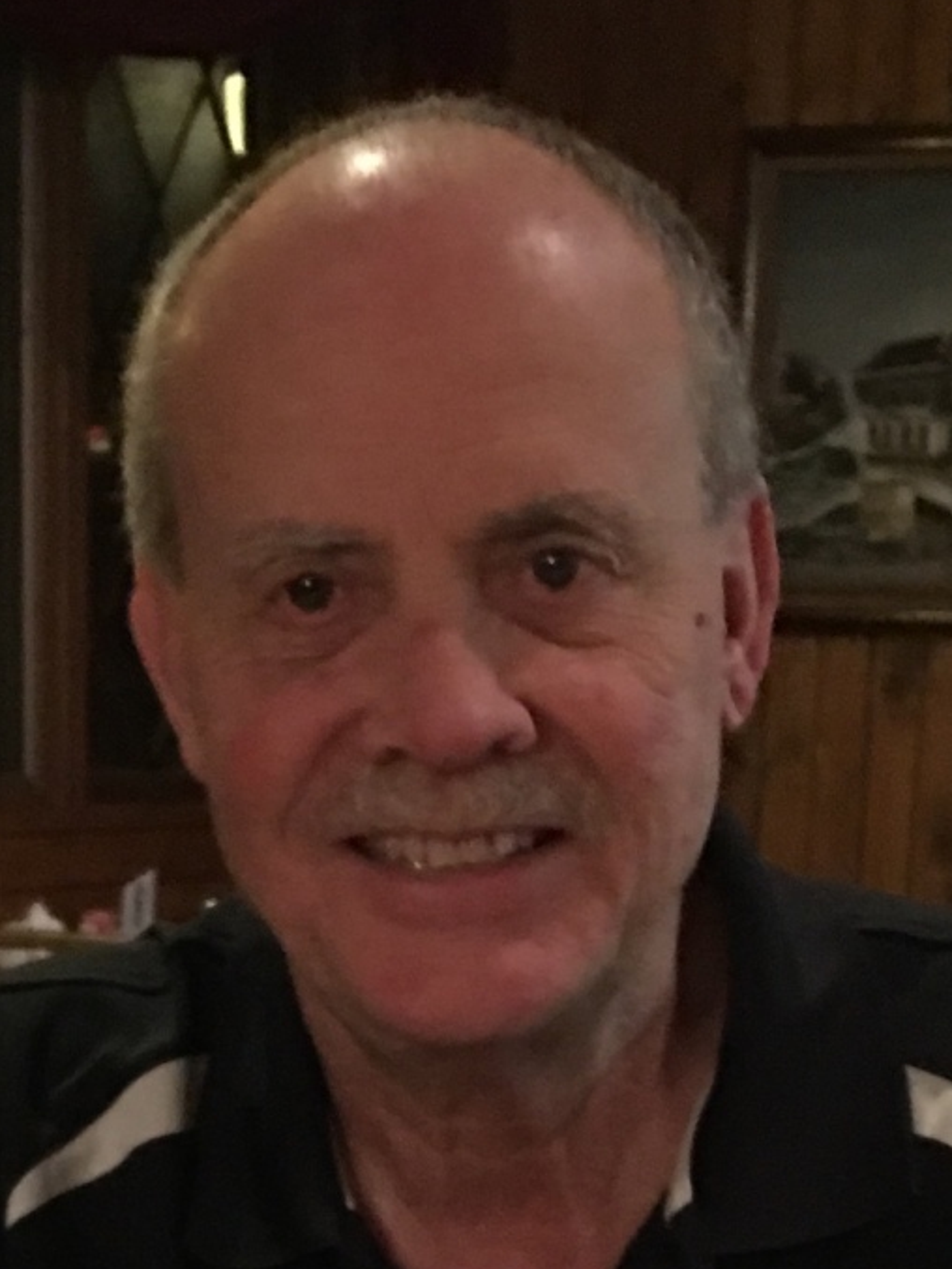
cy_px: 632
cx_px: 469
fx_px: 1100
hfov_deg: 46.8
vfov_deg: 60.0
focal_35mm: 30
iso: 160
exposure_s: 1/4
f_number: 2.2
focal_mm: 4.15
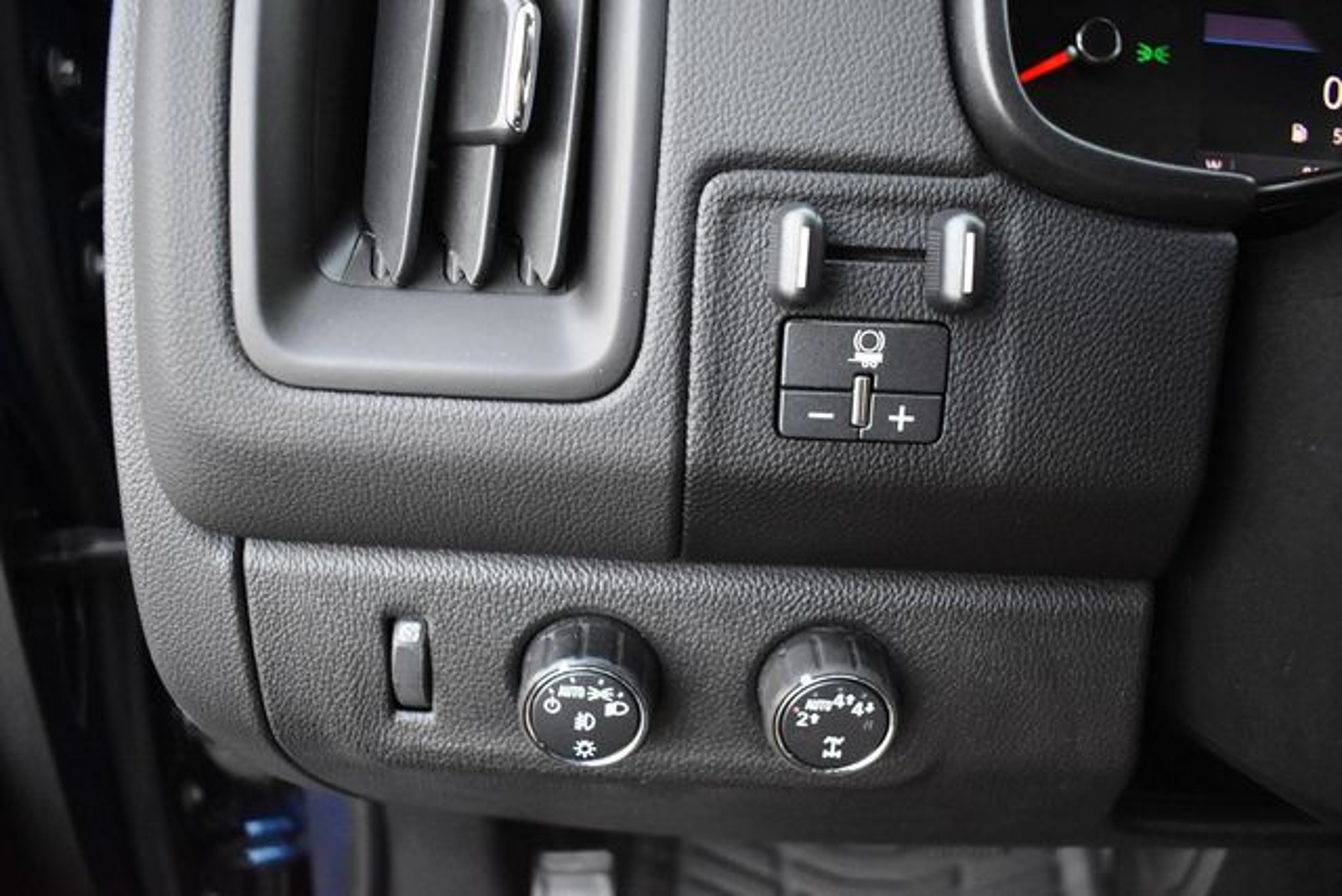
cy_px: 448
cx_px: 671
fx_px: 1007
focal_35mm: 27
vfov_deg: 48.0
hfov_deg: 67.4
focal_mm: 18
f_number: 3.5
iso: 2800
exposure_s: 1/125
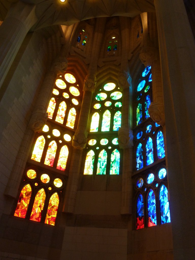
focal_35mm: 30
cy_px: 130
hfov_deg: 46.8
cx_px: 98
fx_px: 225
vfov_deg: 60.0
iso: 250
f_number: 3.4
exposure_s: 1/30
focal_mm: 5
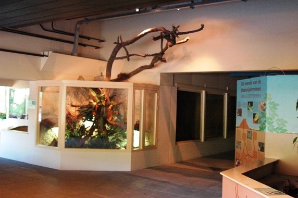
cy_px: 99
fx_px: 347
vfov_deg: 31.8
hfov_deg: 46.4
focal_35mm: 42
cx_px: 149
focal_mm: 28
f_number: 5
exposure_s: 1/50
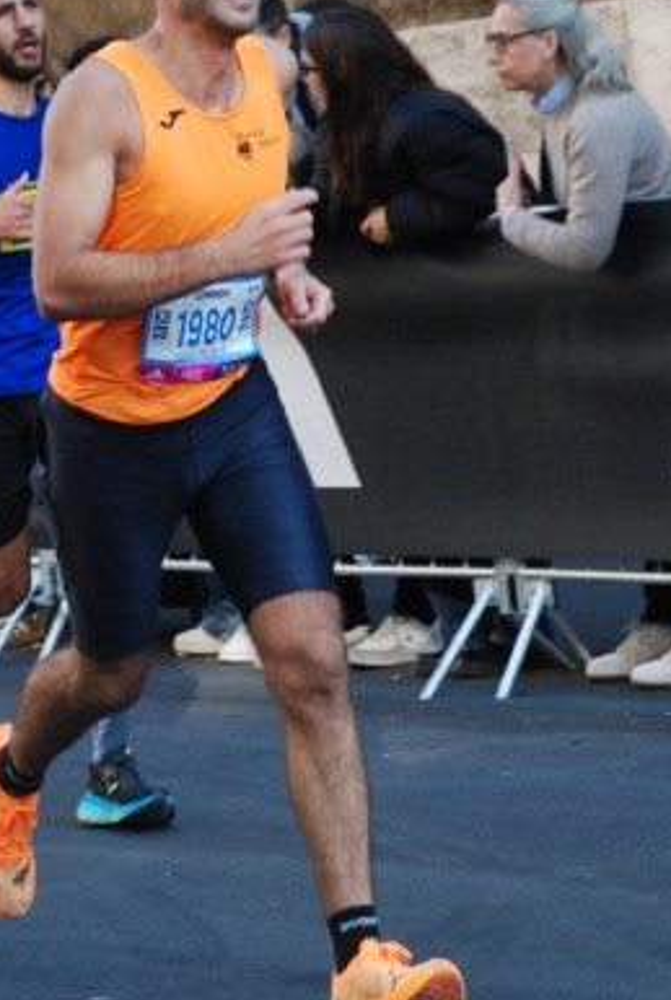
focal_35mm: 175
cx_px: 247
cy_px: 370
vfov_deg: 11.7
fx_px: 4864
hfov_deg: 7.9
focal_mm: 75
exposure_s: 1/320
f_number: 5.6
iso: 1000
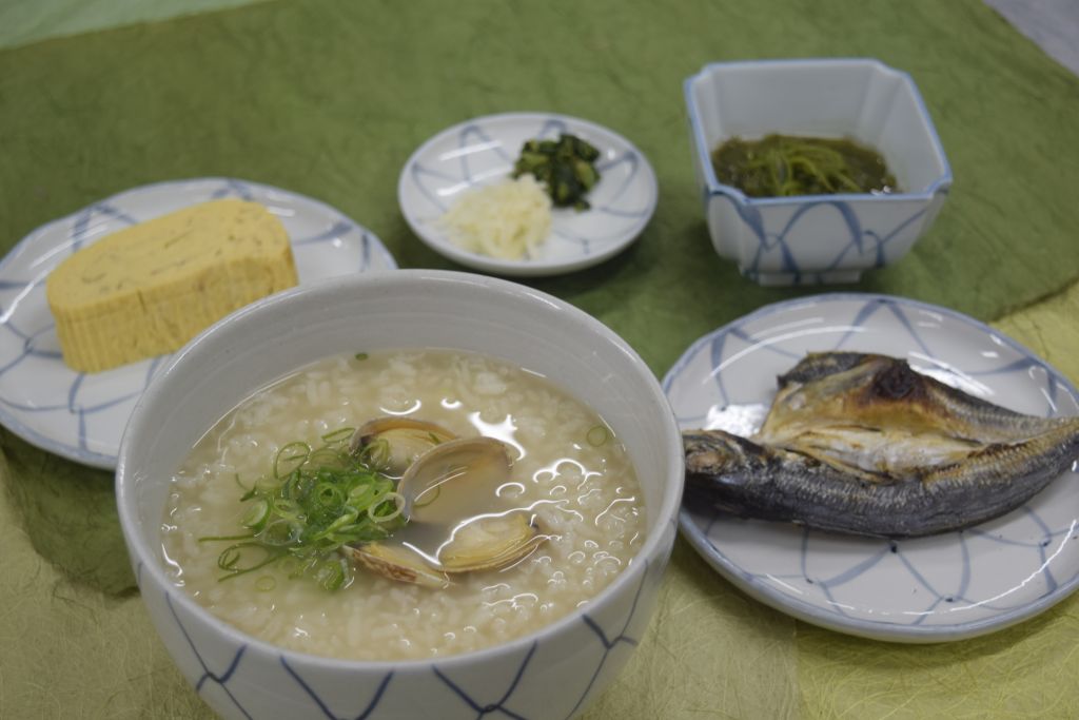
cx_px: 540
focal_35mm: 57
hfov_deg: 35.0
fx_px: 1709
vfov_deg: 23.8
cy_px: 360
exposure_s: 1/80
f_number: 4.8
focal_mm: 38
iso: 200
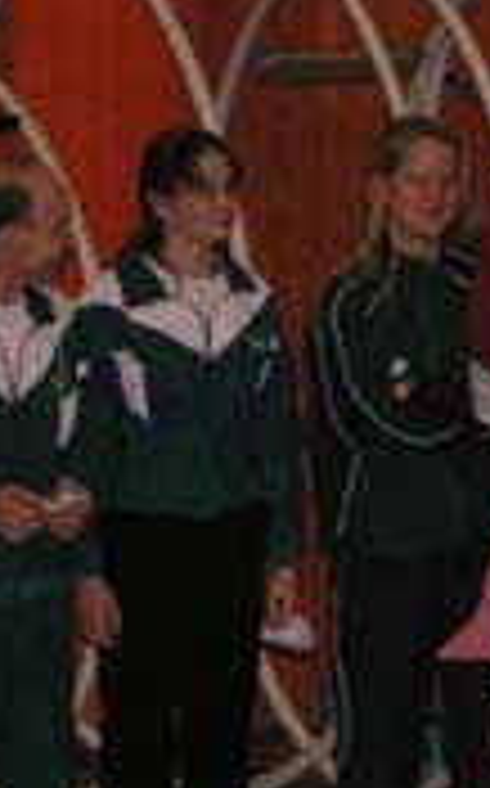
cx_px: 1038
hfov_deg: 3.0
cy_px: 964
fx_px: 9275
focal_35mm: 433
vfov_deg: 4.8
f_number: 3.5
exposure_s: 1/125
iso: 200
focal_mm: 18.2
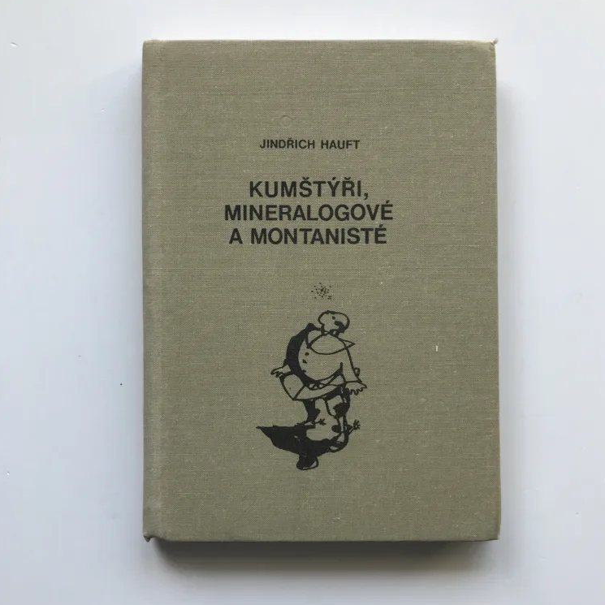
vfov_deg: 48.5
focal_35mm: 34
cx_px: 309
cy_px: 303
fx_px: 672
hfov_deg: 48.4
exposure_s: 1/100
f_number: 1.8
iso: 40
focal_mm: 3.99
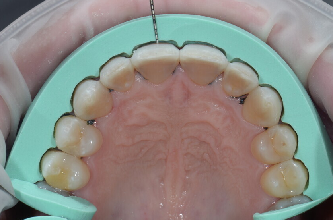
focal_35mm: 171
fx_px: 1574
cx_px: 177
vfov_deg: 8.0
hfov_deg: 12.1
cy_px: 118
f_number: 29
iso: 160
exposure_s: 1/125
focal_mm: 105
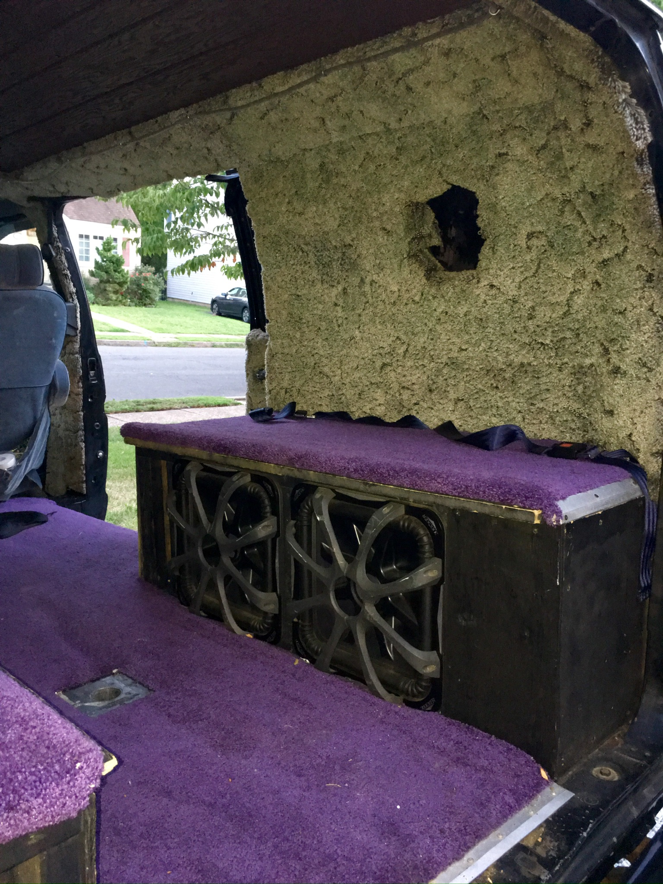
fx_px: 741
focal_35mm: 29
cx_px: 332
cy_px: 442
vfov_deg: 61.7
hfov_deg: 48.2
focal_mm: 4.15
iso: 320
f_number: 2.2
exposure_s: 1/16
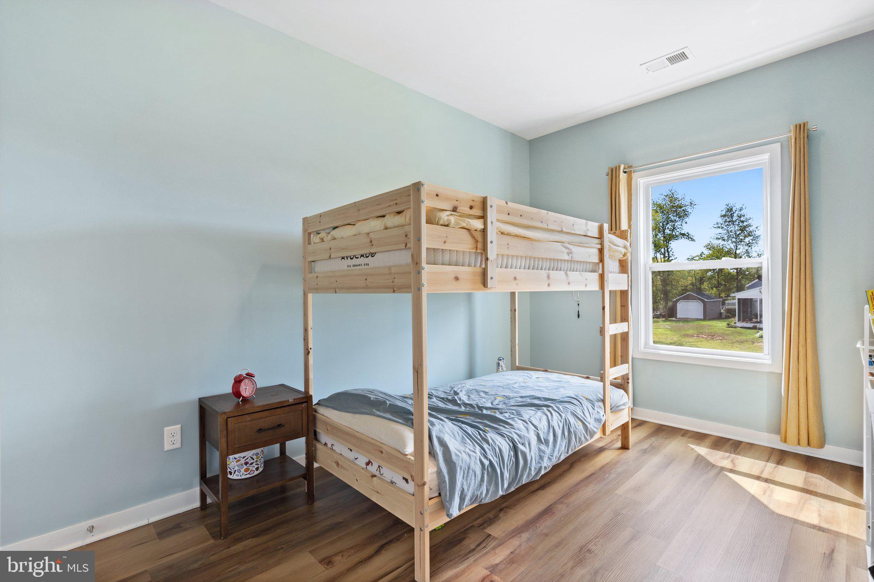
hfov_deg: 96.8
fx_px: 388
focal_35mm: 16
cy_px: 291
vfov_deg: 73.7
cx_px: 437
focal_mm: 16
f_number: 8
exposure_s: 1/3
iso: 640
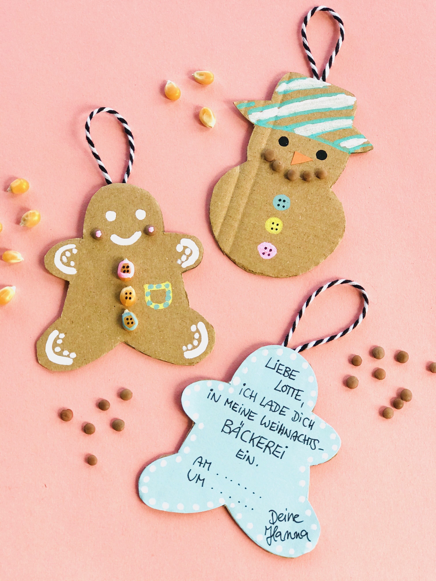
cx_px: 218
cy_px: 290
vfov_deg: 33.8
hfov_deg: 25.7
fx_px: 957
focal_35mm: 57
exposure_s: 1/50
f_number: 2.8
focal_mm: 6.6
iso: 20
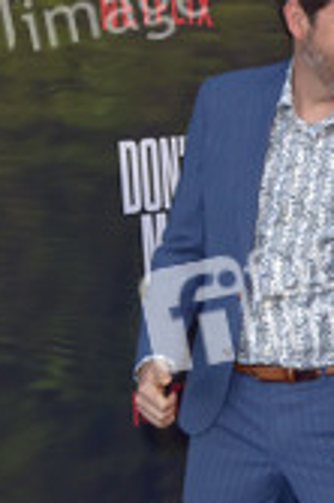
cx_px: 384
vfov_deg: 21.9
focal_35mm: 91
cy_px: 452
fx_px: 1269
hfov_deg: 14.6
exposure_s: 1/200
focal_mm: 38
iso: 800
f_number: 6.3
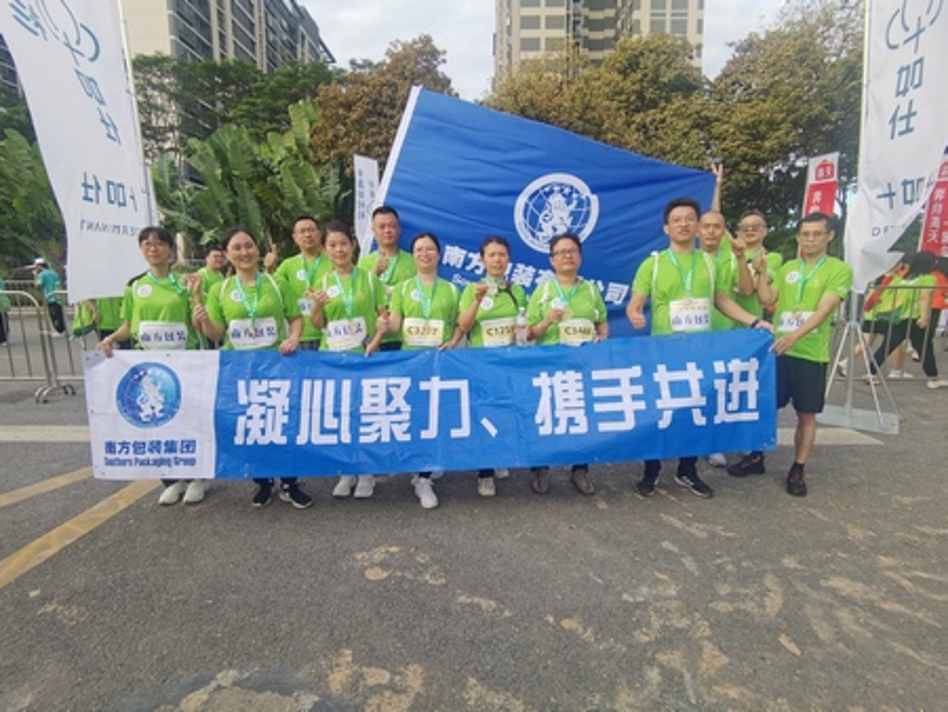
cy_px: 356
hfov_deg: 91.0
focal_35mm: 17
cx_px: 474
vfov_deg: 74.8
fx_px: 466
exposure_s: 1/295
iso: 50
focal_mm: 2.26
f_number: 2.2
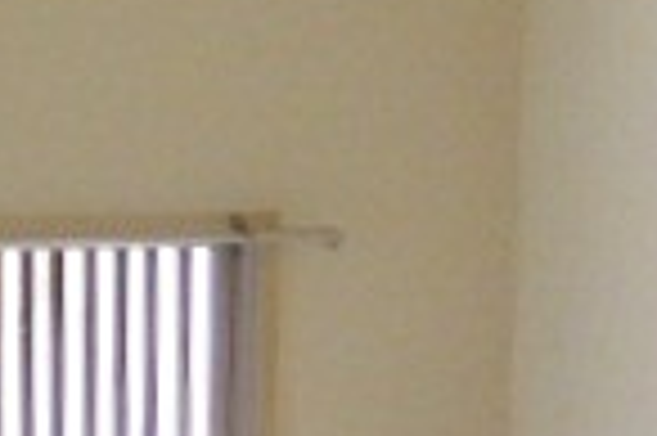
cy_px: 76
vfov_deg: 11.9
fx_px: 2078
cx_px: -310
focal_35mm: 114
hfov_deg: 16.5
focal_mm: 4.5
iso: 160
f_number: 3.3
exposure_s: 1/30
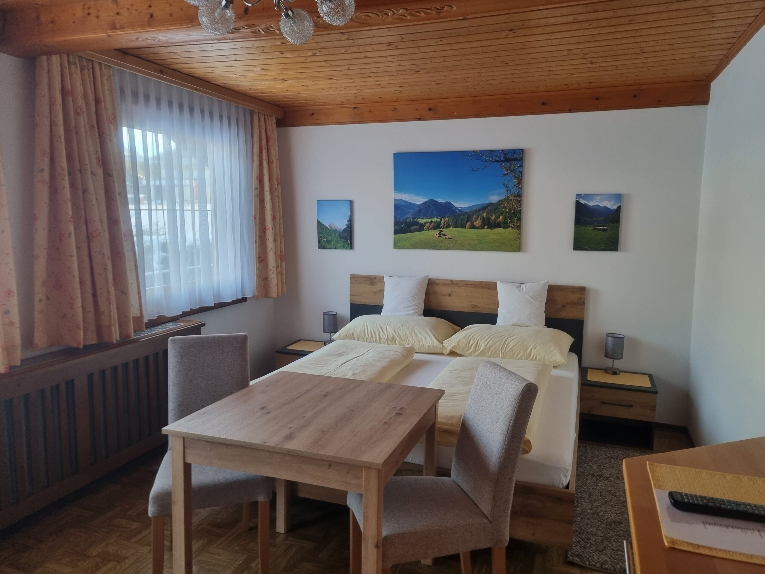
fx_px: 575
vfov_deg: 53.1
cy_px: 287
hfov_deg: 67.3
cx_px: 382
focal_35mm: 26
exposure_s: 1/50
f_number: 1.8
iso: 200
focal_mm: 5.4
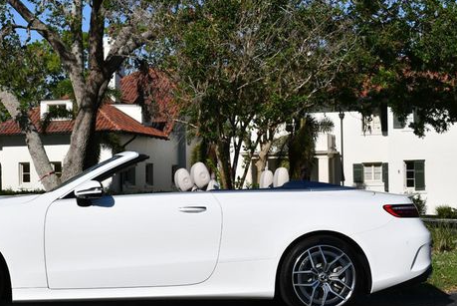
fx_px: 991
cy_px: 157
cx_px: 148
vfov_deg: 17.5
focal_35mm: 78
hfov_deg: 25.8
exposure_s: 1/400
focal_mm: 28
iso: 100
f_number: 10
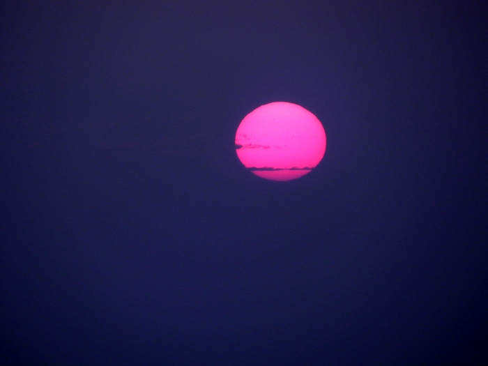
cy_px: 183
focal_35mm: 678
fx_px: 9558
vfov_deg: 2.2
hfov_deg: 2.9
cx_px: 244
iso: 160
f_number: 5.6
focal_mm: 120
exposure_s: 1/300
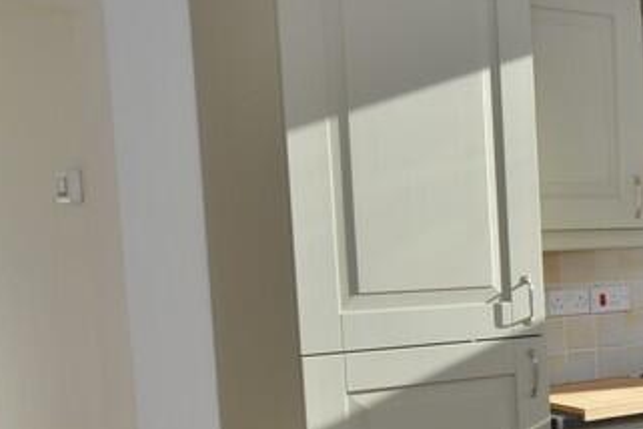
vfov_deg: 20.1
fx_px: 1197
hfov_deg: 23.1
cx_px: 1012
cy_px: 326
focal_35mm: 67
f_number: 6.3
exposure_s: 1/160
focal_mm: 14
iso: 100
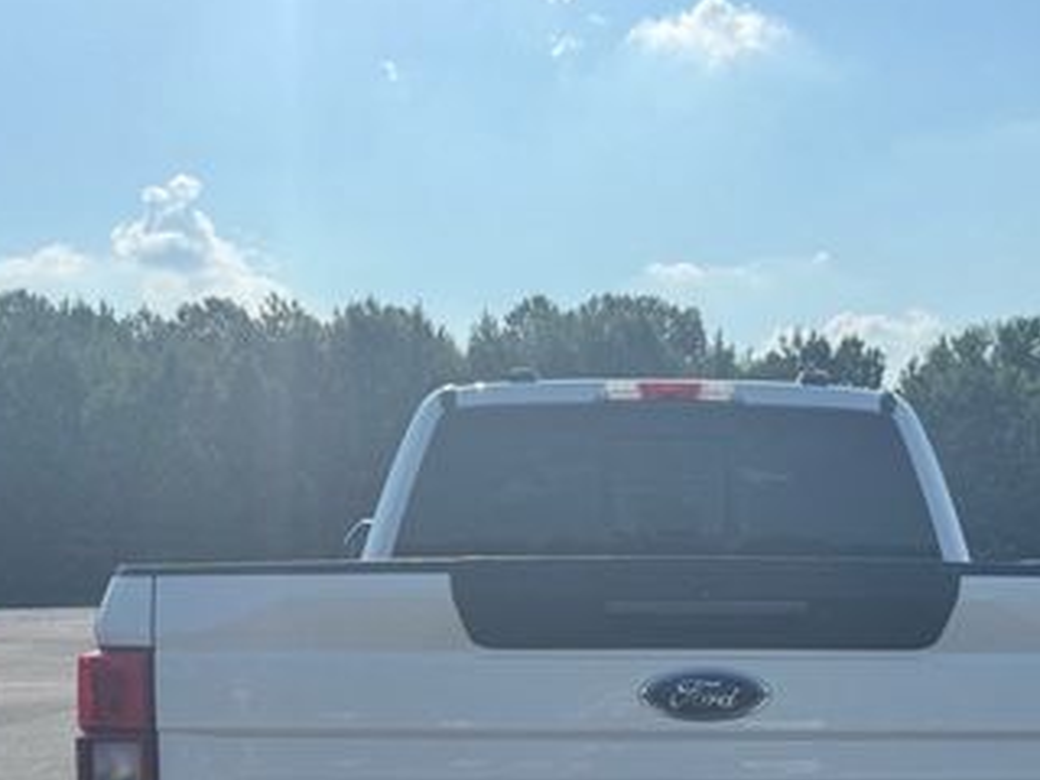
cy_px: 757
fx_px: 1442
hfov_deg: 39.2
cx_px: 682
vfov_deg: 28.6
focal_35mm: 48
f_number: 1.78
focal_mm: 6.76
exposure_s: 1/6410
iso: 80
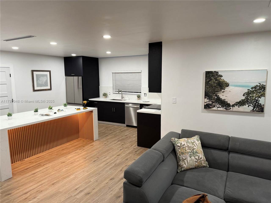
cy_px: 102
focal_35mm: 24
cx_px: 136
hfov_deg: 71.6
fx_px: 188
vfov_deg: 56.8
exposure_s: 1/60
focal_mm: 6.76
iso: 160
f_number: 1.78
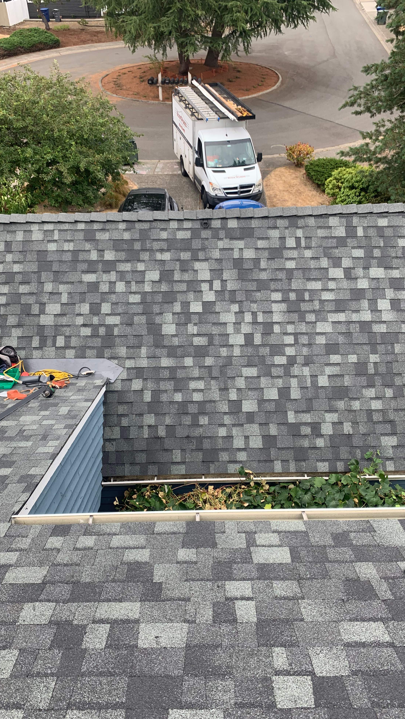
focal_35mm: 29
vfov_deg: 66.1
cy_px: 357
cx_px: 190
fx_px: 554
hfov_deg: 40.2
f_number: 1.8
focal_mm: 4.25
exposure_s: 1/333
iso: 25
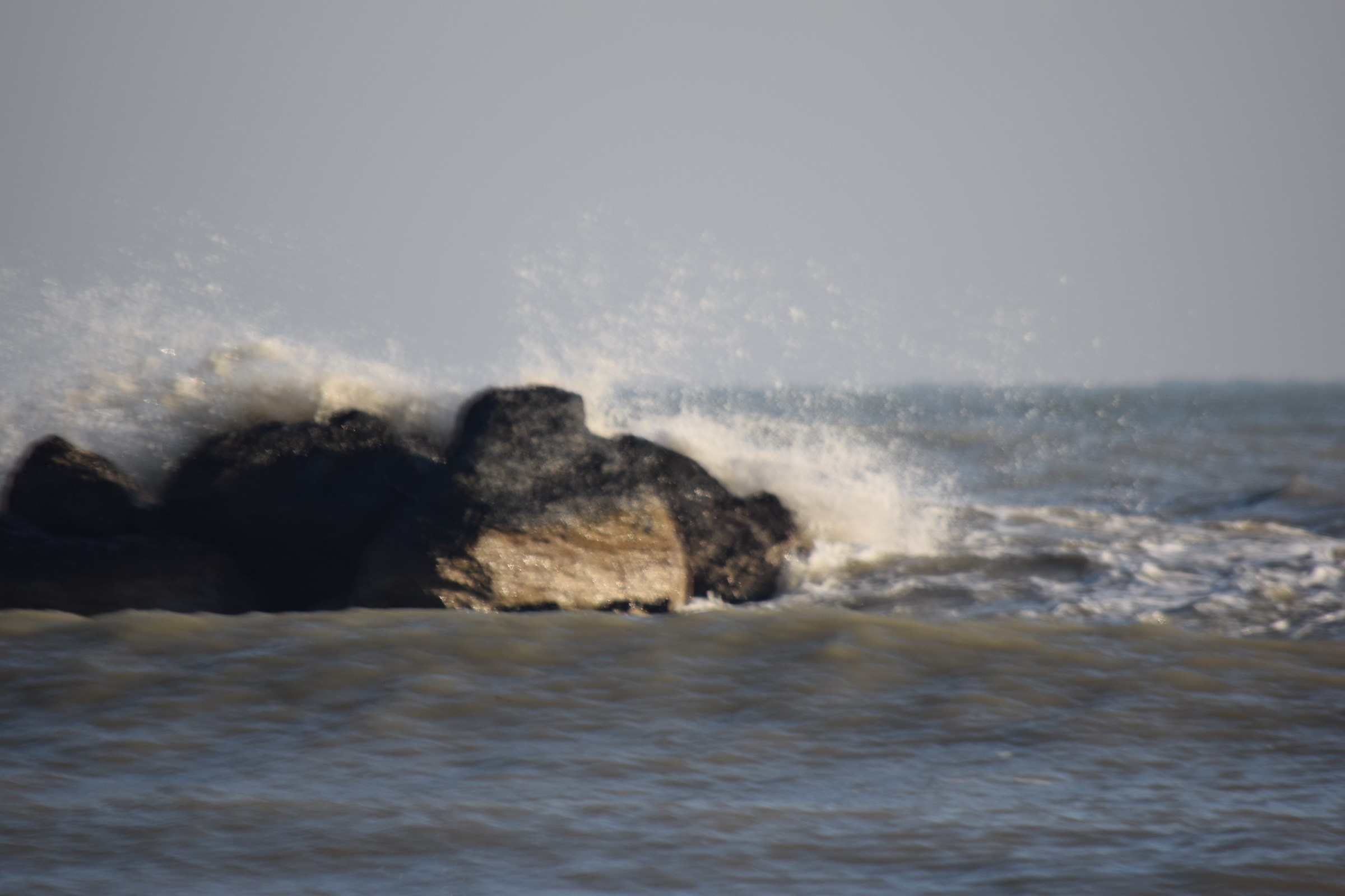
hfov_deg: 4.6
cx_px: 672
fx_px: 16811
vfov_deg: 3.1
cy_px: 448
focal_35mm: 450
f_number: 5.6
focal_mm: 300
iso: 220
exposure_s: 1/500
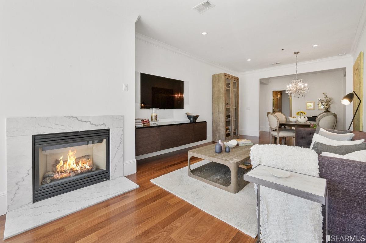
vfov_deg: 75.4
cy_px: 122
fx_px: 157
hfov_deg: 98.6
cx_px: 183
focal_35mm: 16
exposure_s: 1/40
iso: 400
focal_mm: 15.5
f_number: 11
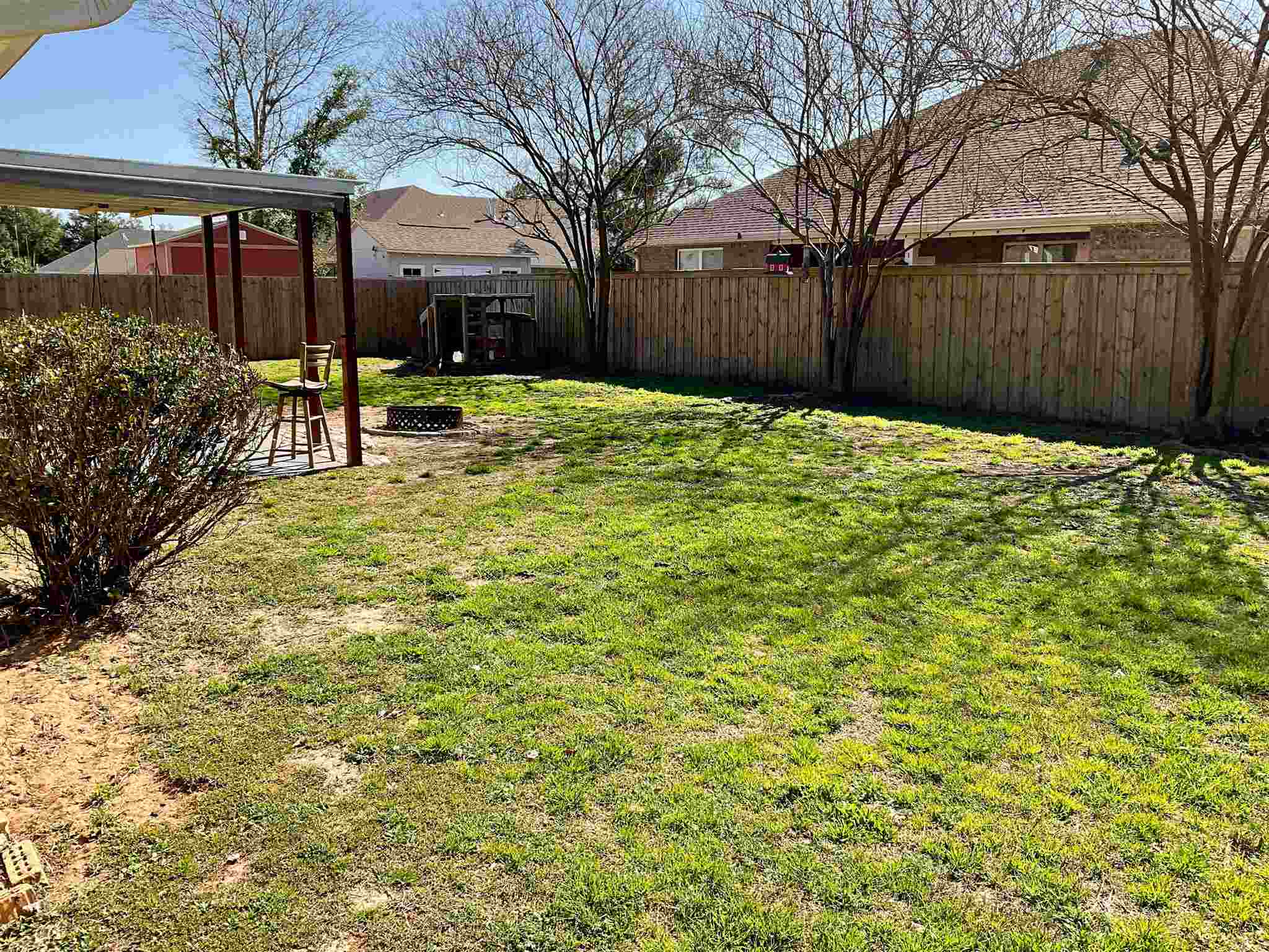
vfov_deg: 48.2
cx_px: 634
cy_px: 476
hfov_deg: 61.7
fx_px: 1063
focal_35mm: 29
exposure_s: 1/1121
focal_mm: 3
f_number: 1.8
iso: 16
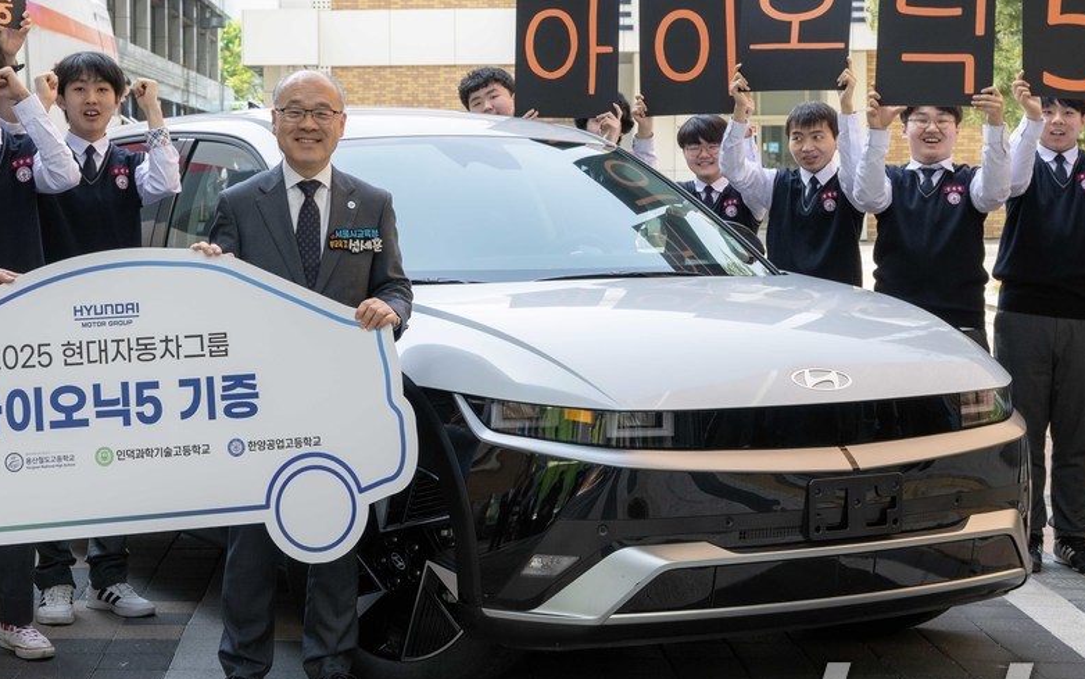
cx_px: 368
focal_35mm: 73
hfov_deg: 28.0
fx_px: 2159
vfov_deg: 17.8
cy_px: 202
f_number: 7.1
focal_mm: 40
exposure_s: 1/125
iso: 250
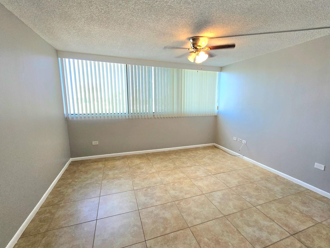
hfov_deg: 94.3
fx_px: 153
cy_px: 122
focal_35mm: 16
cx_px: 177
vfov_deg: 78.1
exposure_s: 1/60.2
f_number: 2.2
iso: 64
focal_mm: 1.7
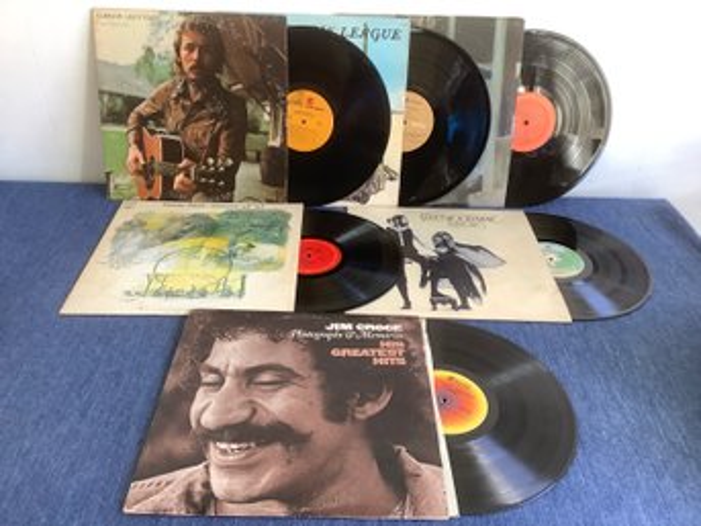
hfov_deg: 58.4
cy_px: 263
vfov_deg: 45.4
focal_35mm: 31
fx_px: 628
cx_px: 350
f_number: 2.4
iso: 80
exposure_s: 1/60
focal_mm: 3.3
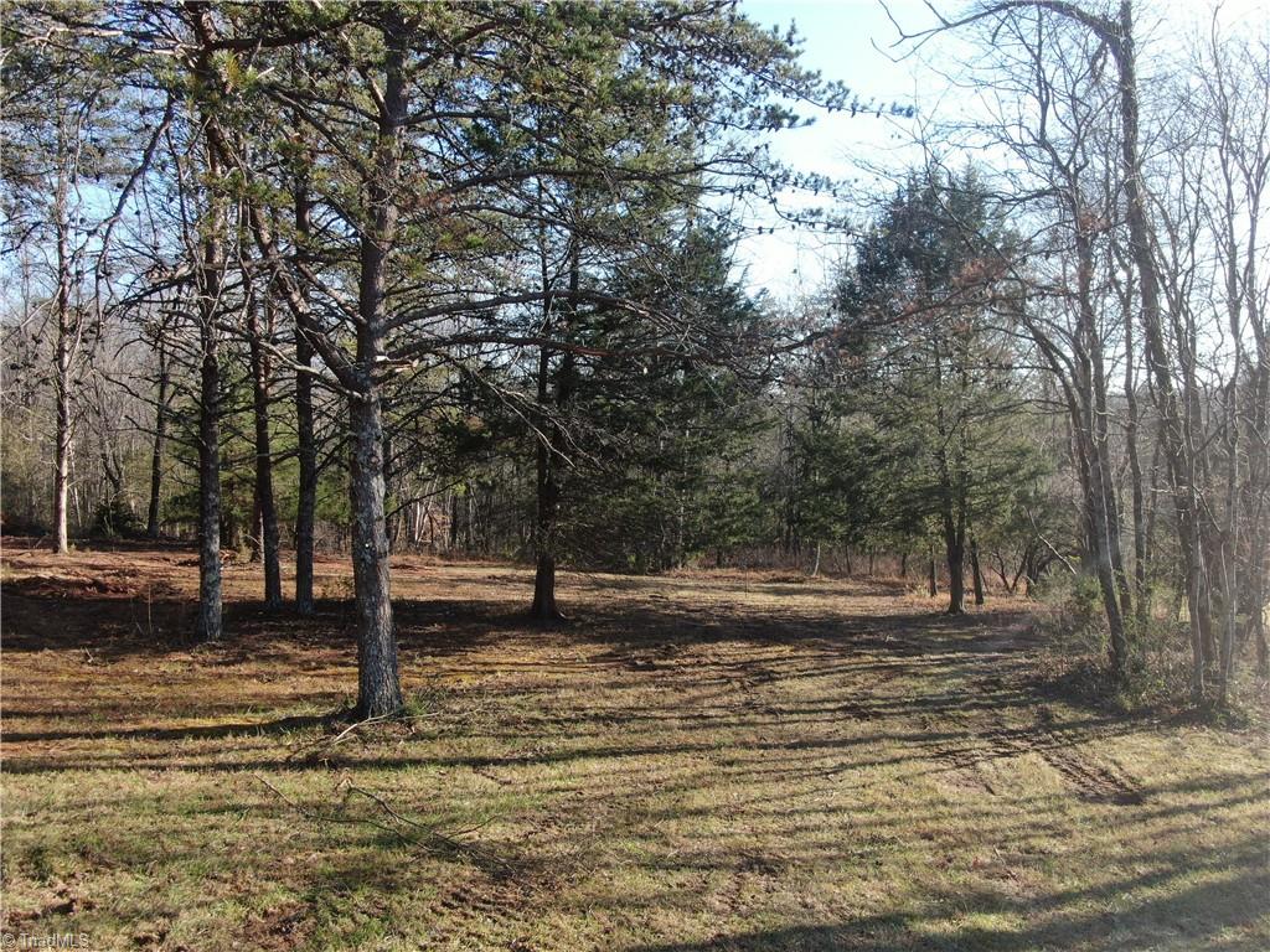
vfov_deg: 53.1
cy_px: 476
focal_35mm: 26
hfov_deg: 67.3
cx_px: 635
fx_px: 954
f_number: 2.9
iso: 100
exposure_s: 1/240
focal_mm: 4.68
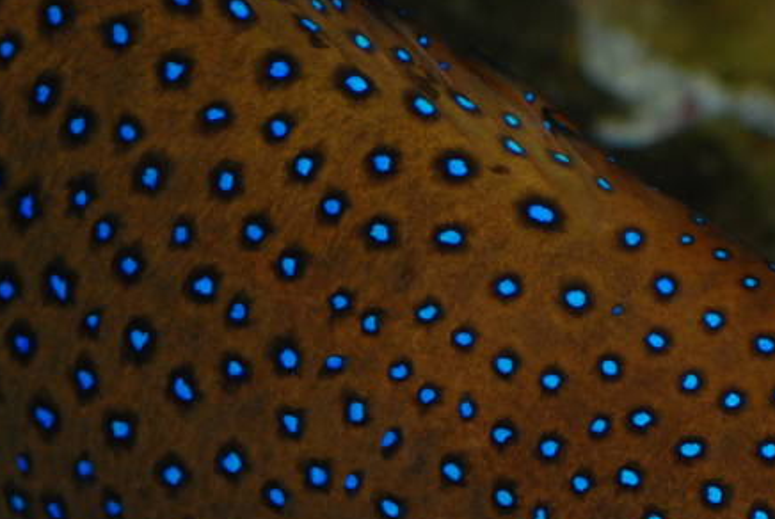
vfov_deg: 2.3
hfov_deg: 3.4
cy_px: 502
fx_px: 13042
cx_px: 853
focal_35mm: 605
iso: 200
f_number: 4.2
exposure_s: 1/60
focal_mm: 110
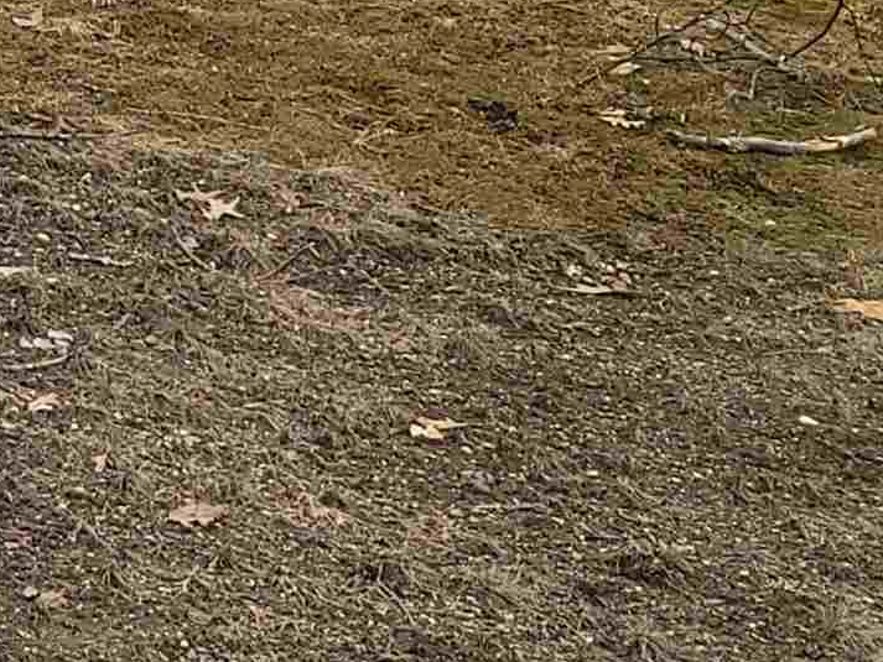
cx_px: -1018
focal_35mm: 112
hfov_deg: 14.0
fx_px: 2857
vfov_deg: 12.3
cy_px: -483
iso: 40
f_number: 1.8
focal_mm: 5.4
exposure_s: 1/348
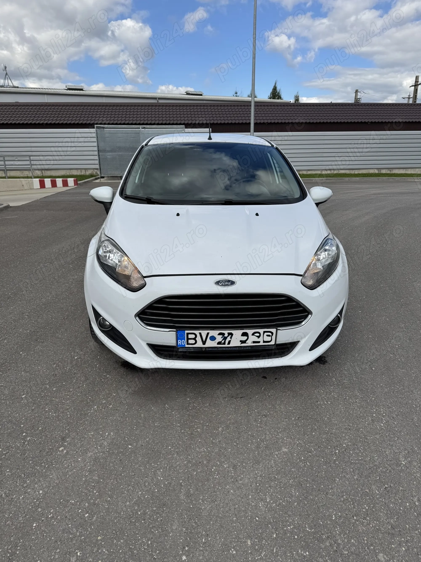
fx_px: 389
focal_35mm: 24
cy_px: 281
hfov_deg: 56.8
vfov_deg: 71.6
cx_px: 210
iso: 80
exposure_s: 1/4608
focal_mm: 6.76
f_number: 1.78
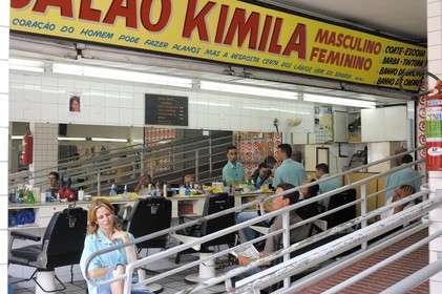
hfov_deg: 46.4
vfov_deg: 31.8
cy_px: 147
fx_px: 515
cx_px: 221
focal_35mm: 42
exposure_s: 1/60
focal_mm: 28
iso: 100
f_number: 4.5
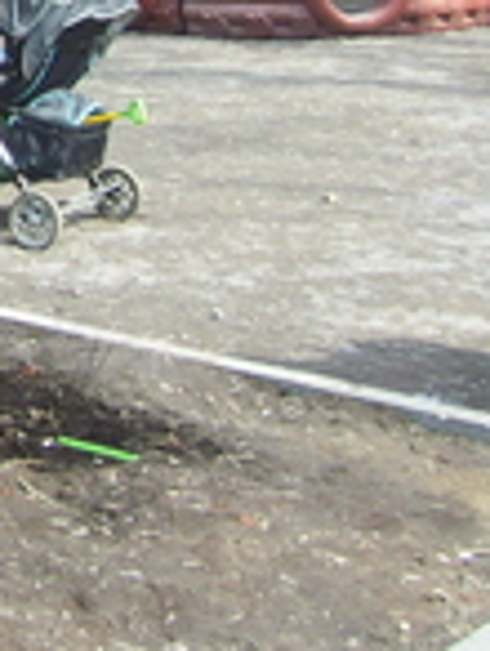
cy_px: -89
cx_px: -383
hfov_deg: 12.3
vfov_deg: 17.1
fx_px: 2089
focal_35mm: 111
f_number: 2.7
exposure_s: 1/400
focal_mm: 6
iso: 80
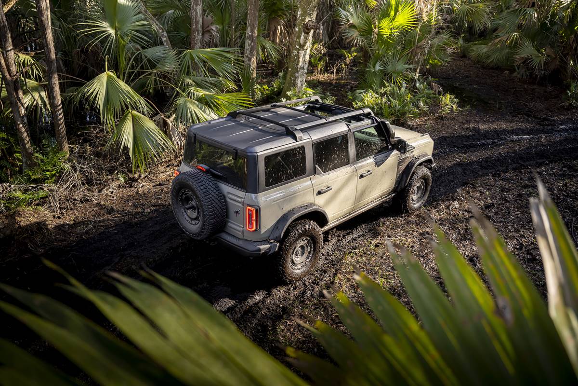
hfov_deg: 62.8
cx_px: 289
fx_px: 474
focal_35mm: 30
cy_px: 193
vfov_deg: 44.3
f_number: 3.2
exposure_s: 1/640
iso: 400
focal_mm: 29.5
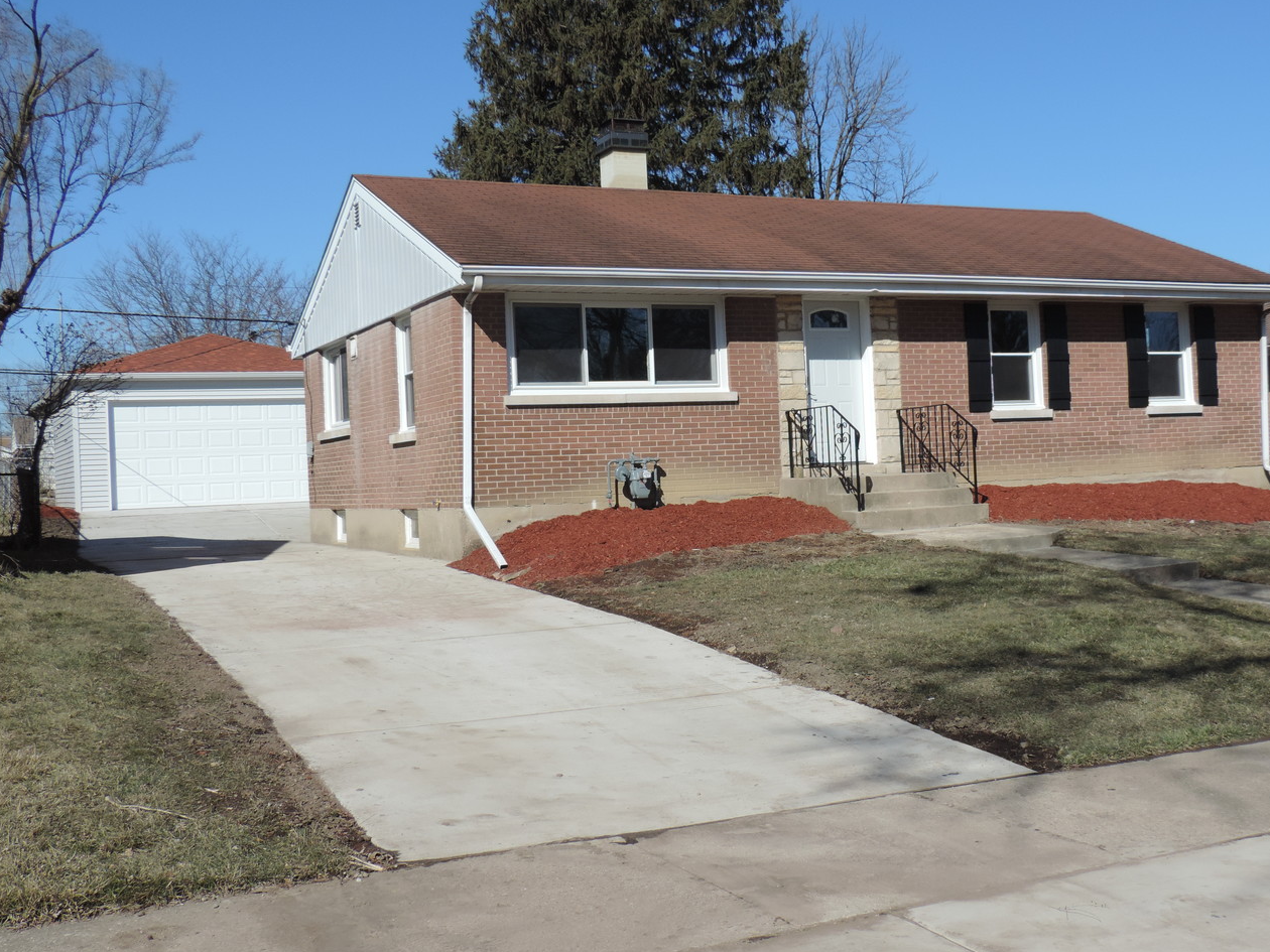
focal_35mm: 40
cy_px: 442
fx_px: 1468
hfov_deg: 46.7
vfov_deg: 35.9
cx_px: 721
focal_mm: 6.2
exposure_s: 1/1250
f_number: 3.3
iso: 80
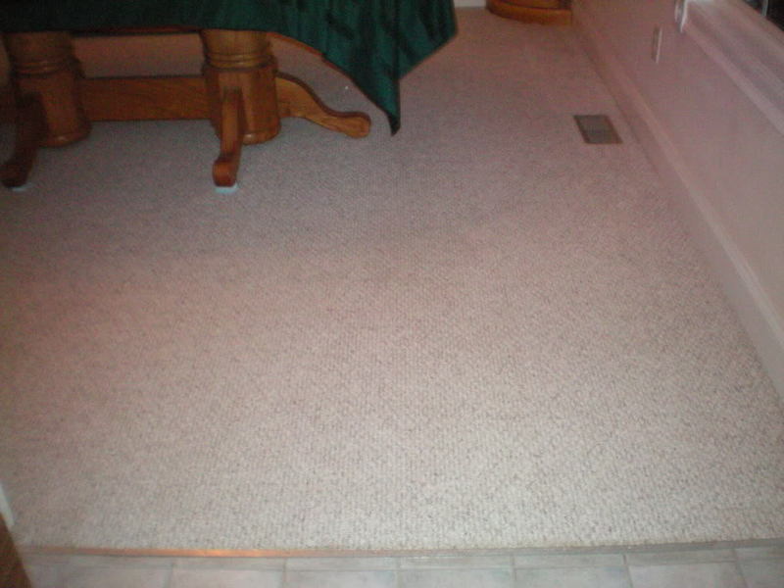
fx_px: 861
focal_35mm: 38
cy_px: 294
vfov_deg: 37.7
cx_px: 392
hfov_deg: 49.0
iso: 400
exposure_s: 1/60
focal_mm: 6.3
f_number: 3.1
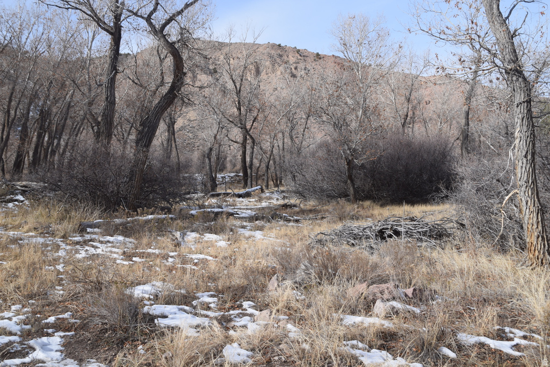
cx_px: 275
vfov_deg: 40.0
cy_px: 184
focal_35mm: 33
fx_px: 504
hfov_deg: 57.2
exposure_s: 1/320
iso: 200
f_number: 9
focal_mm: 22
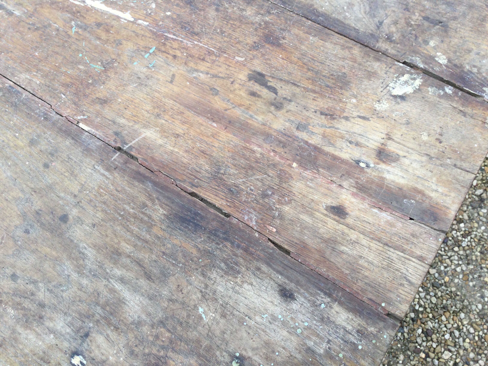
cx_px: 244
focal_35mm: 31
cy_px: 183
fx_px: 437
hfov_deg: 58.4
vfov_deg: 45.4
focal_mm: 3.3
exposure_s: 1/100
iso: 40
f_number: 2.4
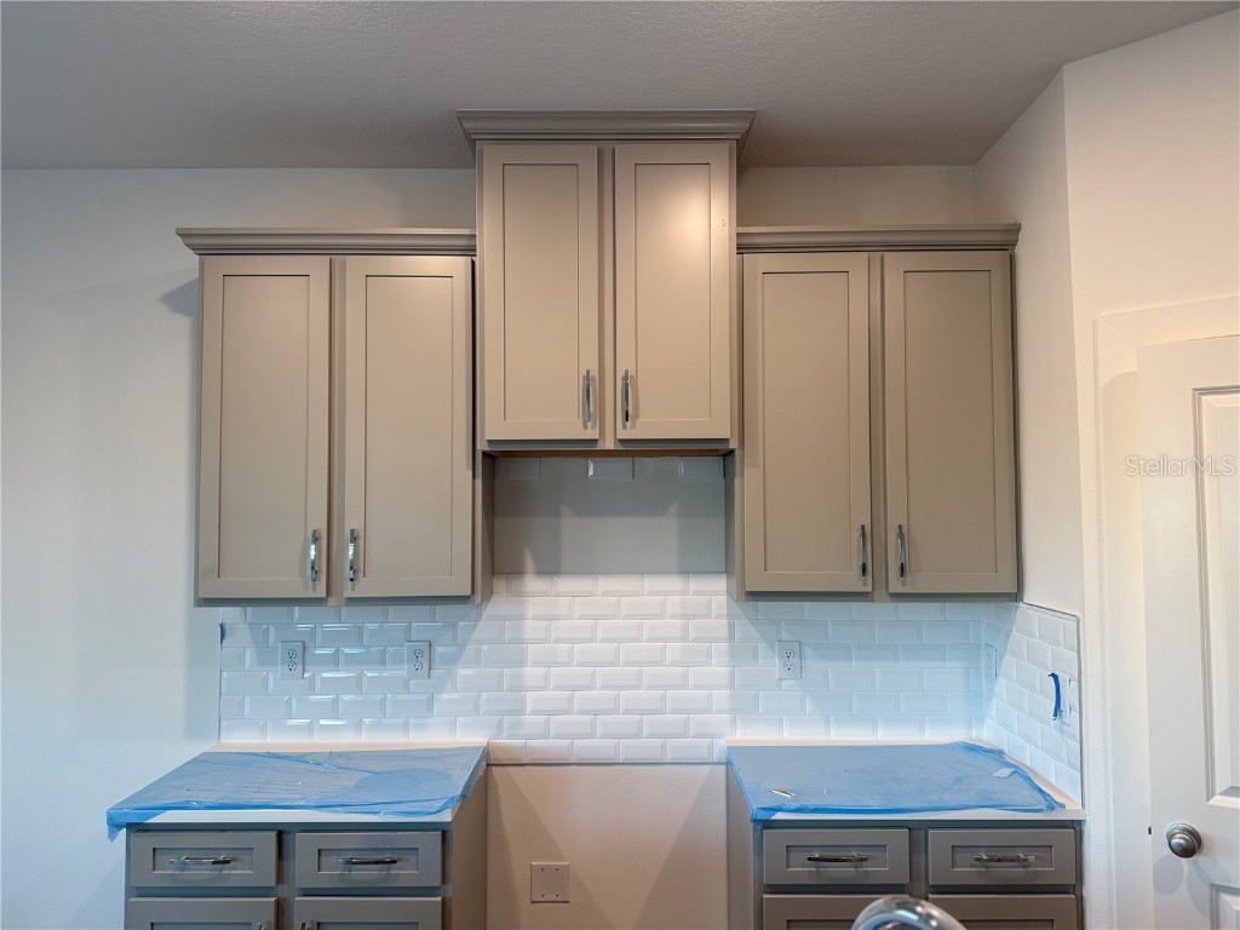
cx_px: 620
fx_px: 860
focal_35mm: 24
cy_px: 465
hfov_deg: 71.6
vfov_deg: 56.8
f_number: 1.78
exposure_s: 1/120
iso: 125
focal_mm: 6.76
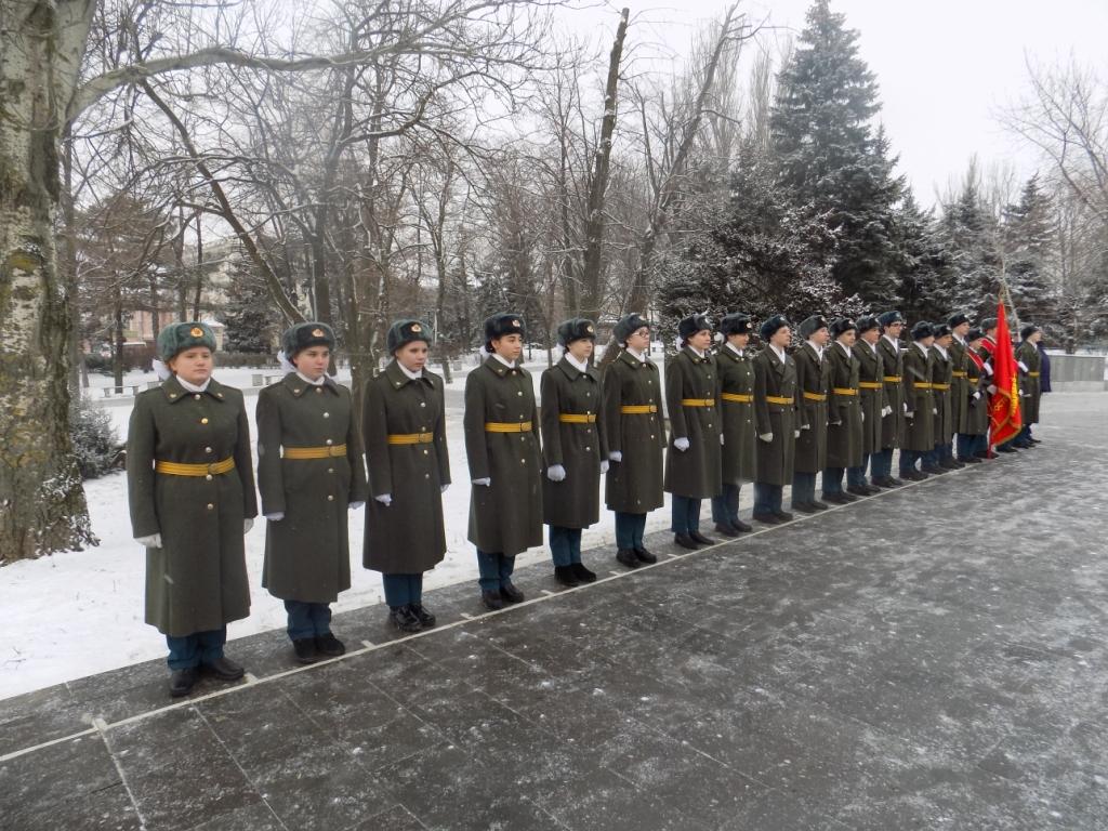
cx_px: 554
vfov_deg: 58.9
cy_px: 416
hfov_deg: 73.9
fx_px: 736
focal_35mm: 23
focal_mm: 4
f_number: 3.1
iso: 80
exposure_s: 1/100
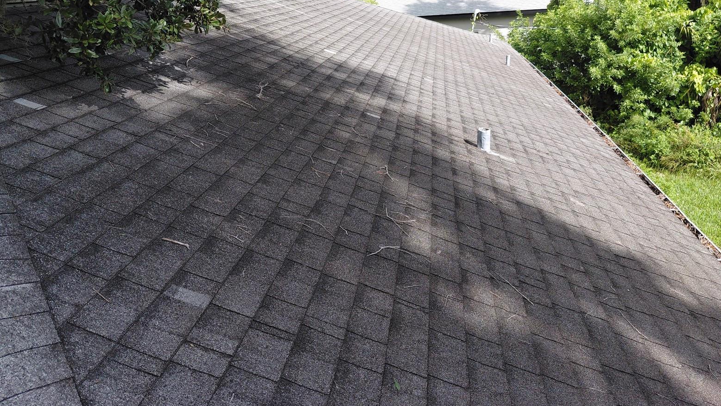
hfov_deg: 67.9
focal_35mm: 28
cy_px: 145
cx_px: 370
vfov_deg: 41.1
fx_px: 535
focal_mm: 4.69
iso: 50
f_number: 1.8
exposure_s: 1/1057
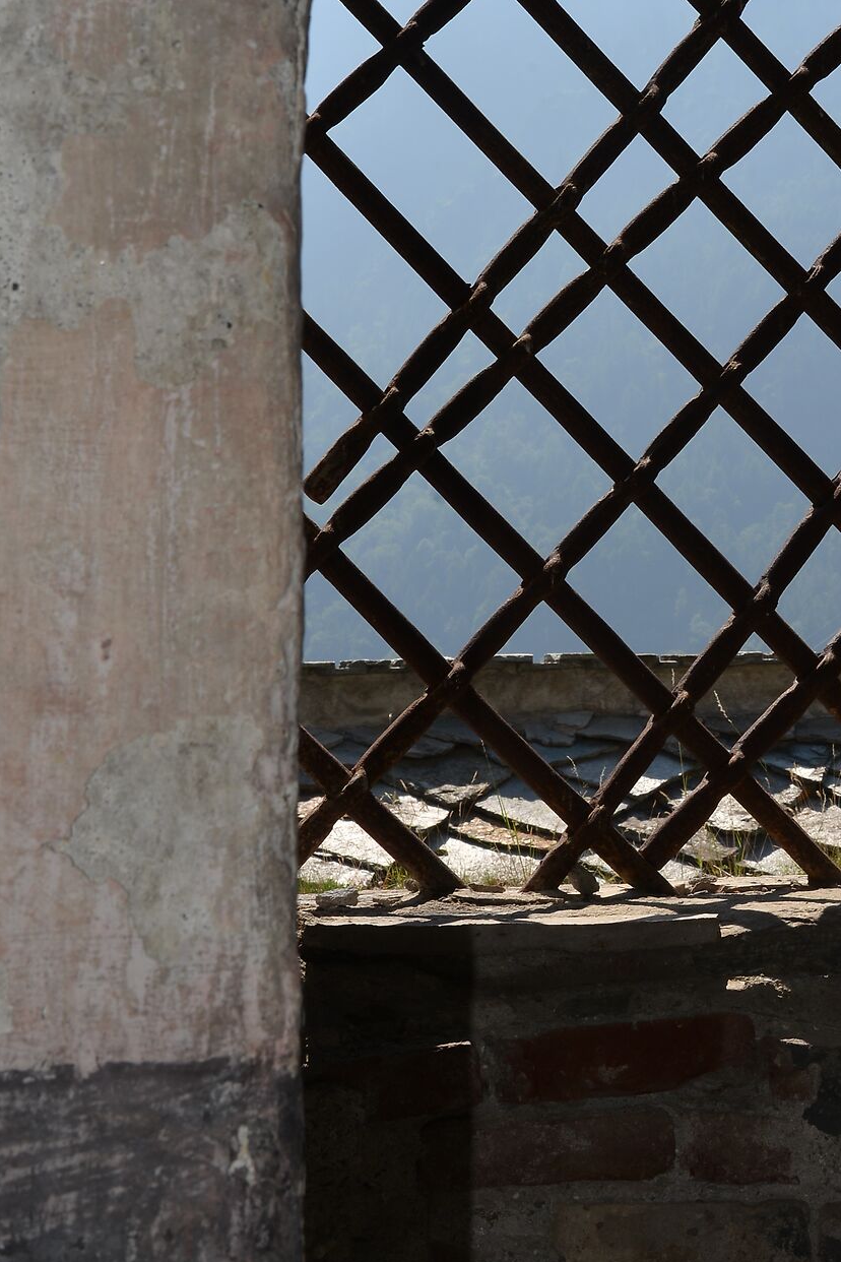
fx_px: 2978
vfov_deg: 23.1
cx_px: 810
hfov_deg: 15.8
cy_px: 64
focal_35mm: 85
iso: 100
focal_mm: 44
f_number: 16
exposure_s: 1/125
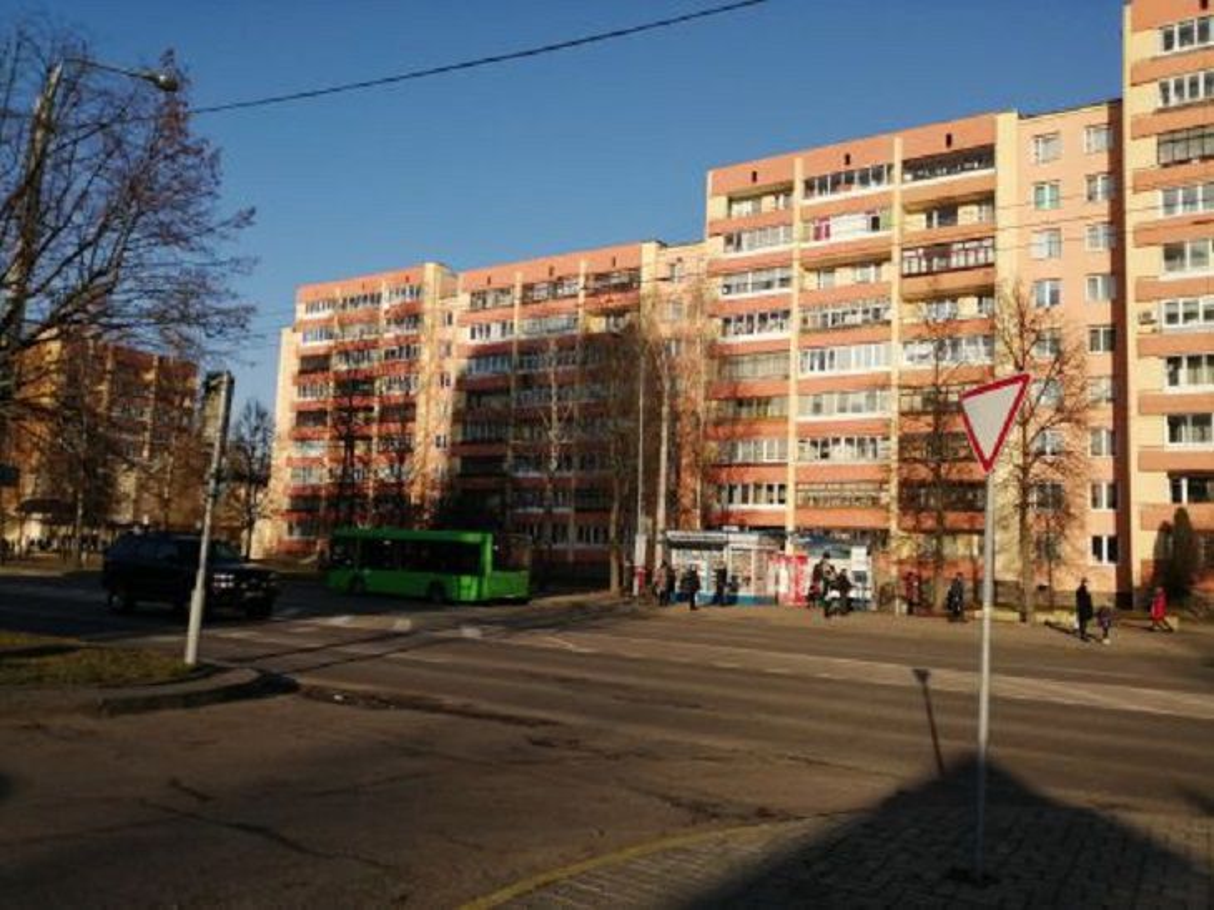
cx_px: 607
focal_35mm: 26
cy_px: 455
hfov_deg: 67.3
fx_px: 912
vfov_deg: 53.0
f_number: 1.8
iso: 50
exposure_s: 1/1818
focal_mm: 3.62
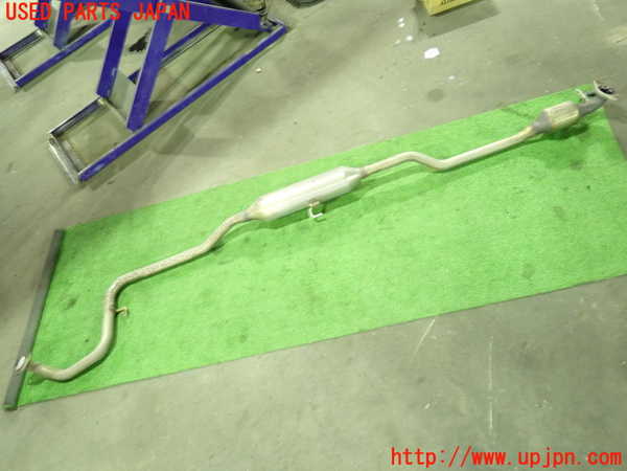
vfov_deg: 54.9
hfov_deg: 69.4
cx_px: 314
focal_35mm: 25
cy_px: 236
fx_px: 453
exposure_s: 1/15
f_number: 2
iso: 800
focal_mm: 4.5
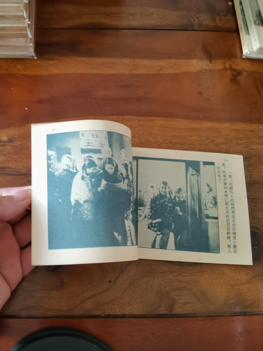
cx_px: 132
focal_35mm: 27
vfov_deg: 65.3
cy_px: 176
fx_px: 274
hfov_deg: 51.4
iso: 400
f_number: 2.2
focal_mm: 2.26
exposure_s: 1/25
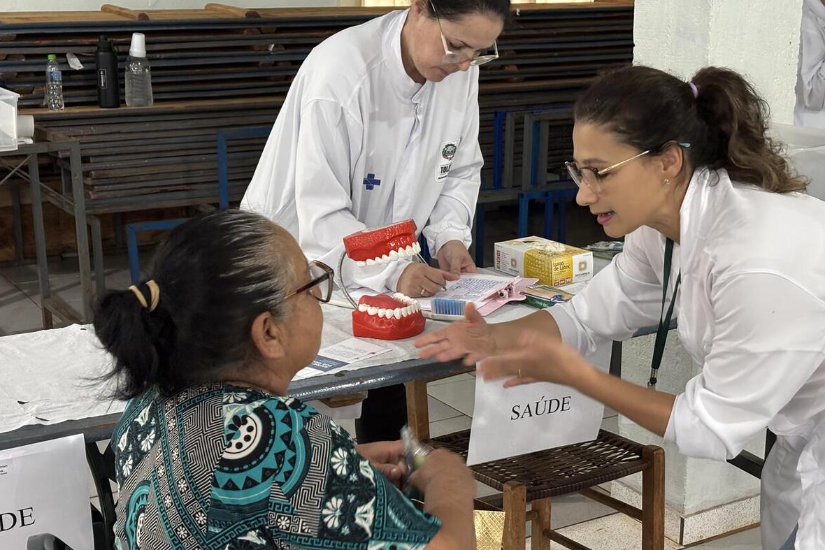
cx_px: 410
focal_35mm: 55
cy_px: 309
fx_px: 1260
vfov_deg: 24.6
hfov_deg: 36.2
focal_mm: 5.96
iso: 320
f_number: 1.6
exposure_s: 1/30
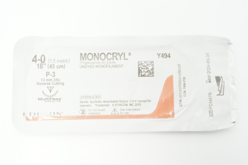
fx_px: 320
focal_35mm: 46
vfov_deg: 28.9
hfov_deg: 42.4
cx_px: 124
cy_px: 82
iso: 400
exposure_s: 1/15
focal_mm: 31
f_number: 7.1
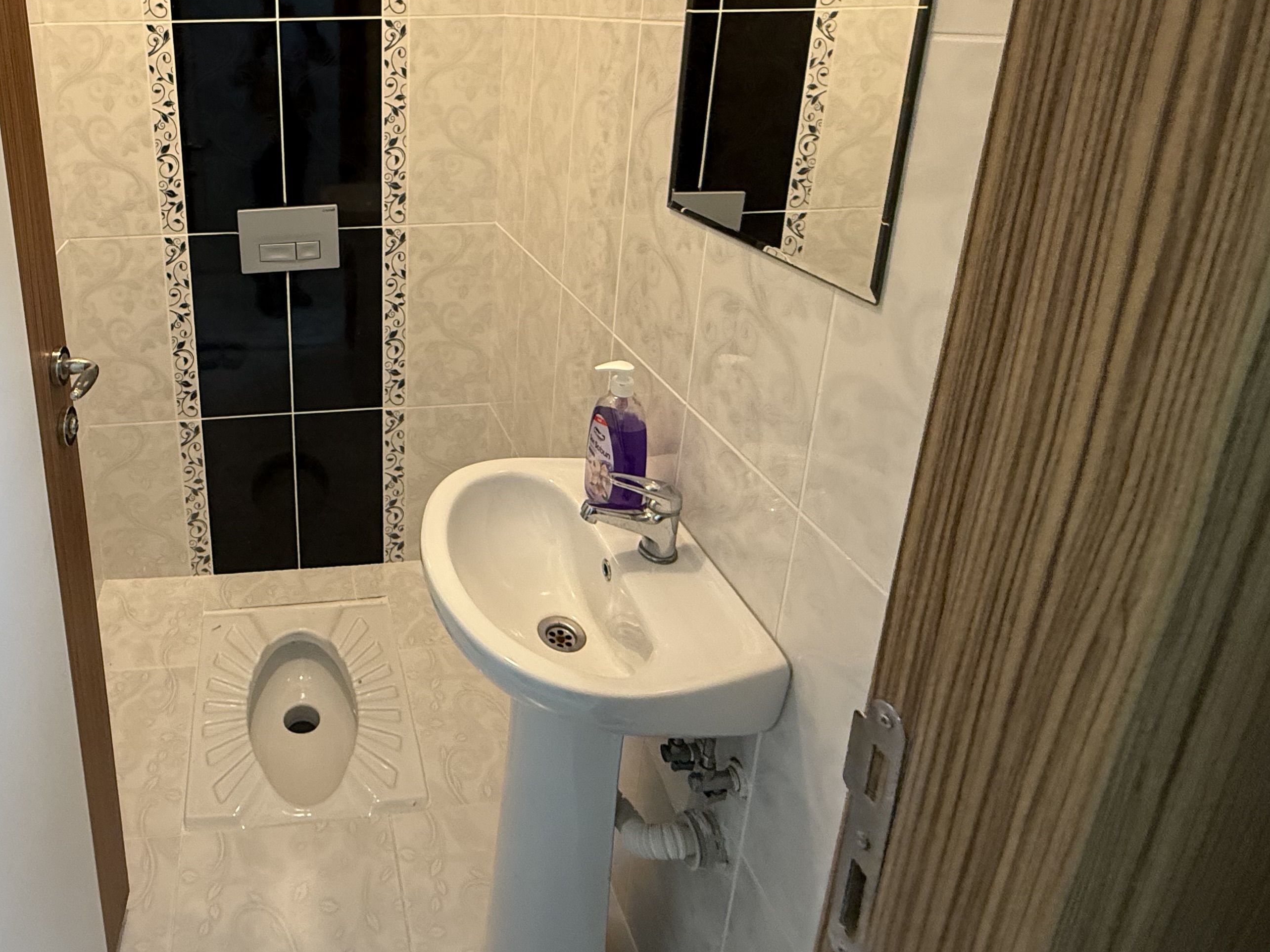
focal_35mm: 22
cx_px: 340
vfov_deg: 58.1
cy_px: 243
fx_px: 807
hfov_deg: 71.9
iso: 250
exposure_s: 1/50
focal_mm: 2.22
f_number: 2.2
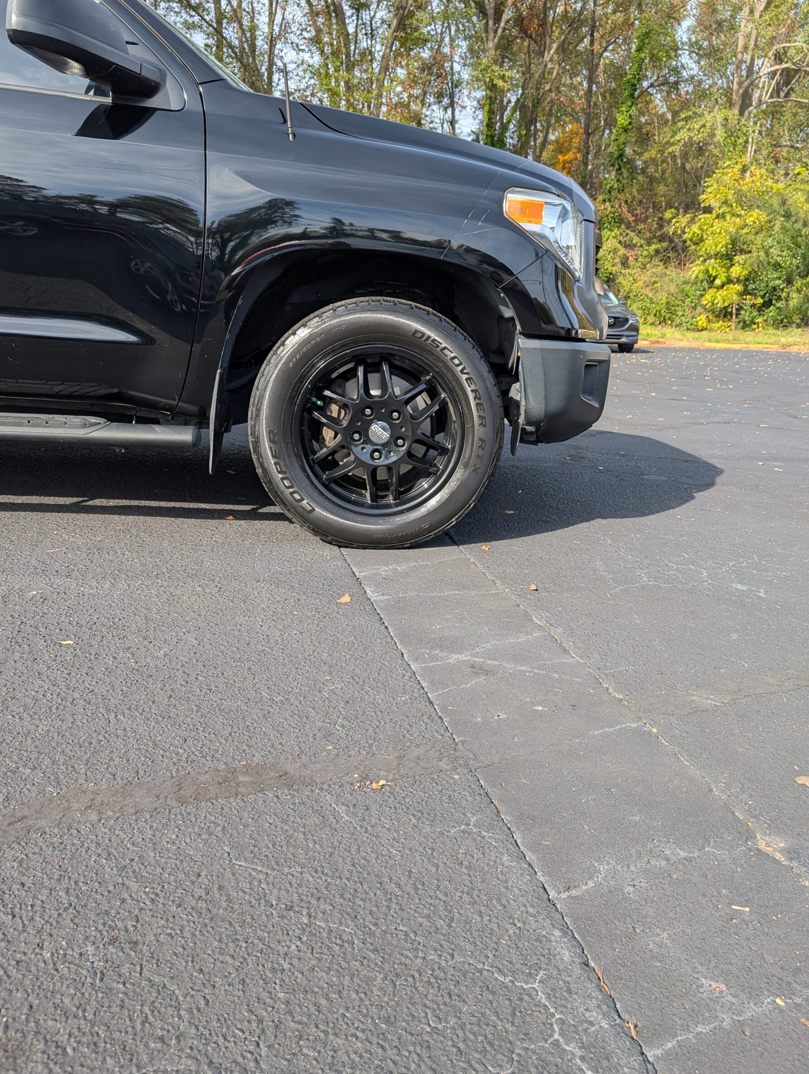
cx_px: 437
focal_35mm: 26
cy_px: 525
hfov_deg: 53.1
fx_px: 808
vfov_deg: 67.2
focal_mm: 6.9
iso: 20
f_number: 1.68
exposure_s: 1/421
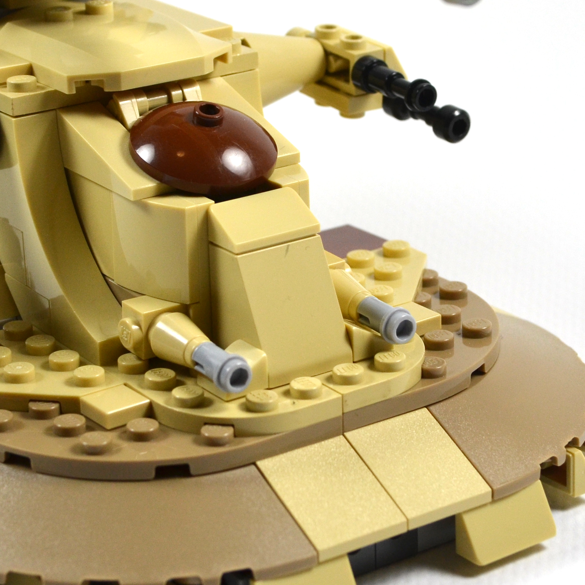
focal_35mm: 110
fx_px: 2103
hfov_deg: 15.8
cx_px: 233
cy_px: 186
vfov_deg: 15.8
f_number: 6.3
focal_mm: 32
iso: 400
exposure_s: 1/250
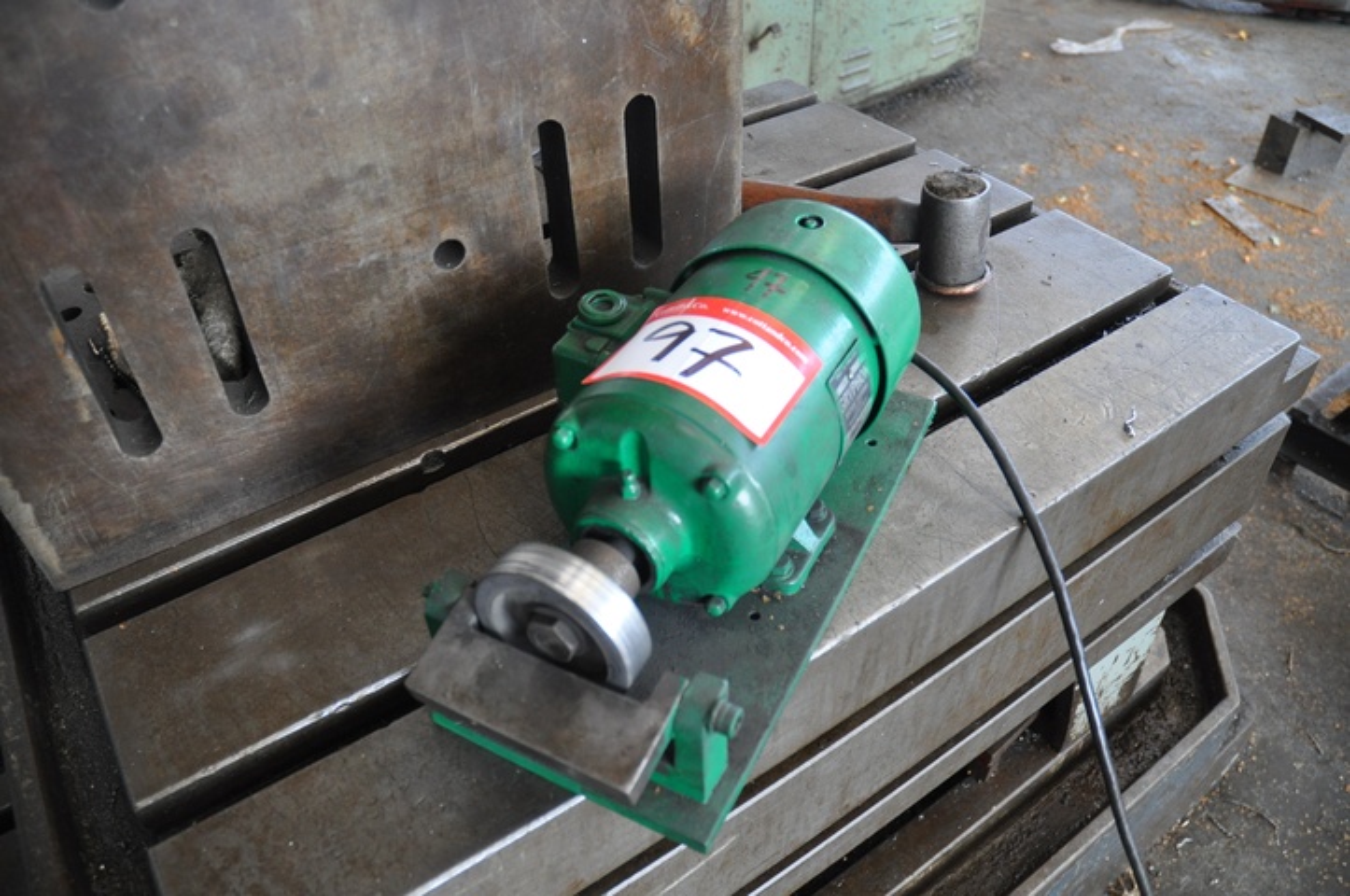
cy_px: 448
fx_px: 1011
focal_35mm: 27
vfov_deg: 47.8
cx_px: 675
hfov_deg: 67.5
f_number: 4
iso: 800
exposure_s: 1/60
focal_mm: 18
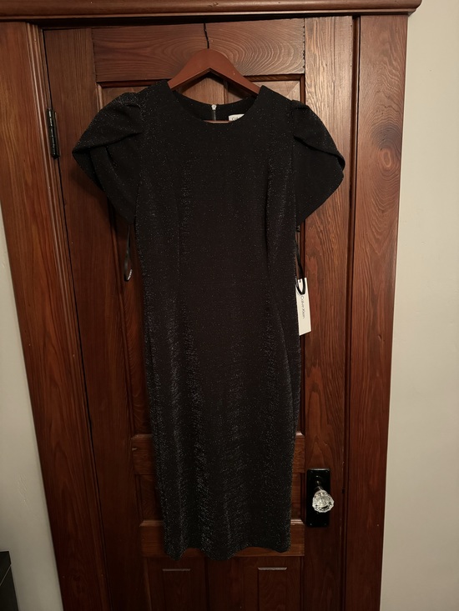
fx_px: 424
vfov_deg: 71.6
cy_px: 306
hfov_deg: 56.8
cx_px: 230
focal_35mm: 24
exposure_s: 1/30
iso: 1250
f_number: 1.78
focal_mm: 6.86
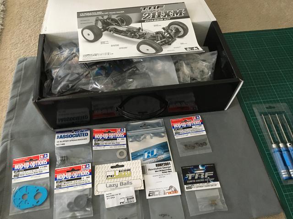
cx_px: 146
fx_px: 245
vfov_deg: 48.2
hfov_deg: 61.7
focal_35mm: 29
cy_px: 110
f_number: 2.2
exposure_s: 1/25
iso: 200
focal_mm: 4.15
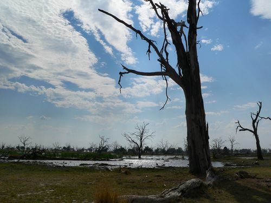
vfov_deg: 39.7
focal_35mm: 36
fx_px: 282
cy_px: 102
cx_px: 136
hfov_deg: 51.4
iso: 80
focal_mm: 6
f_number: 8
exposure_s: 1/1000
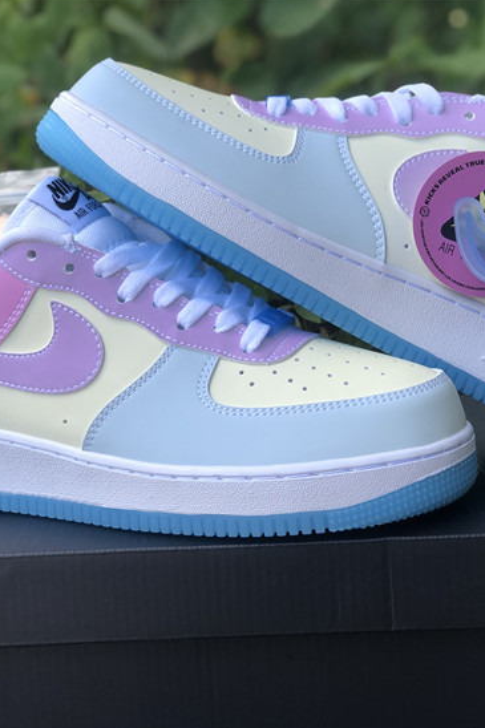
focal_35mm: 73
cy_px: 362
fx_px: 1476
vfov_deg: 27.7
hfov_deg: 18.7
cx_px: 246
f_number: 2.4
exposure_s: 1/120
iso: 16
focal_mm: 6
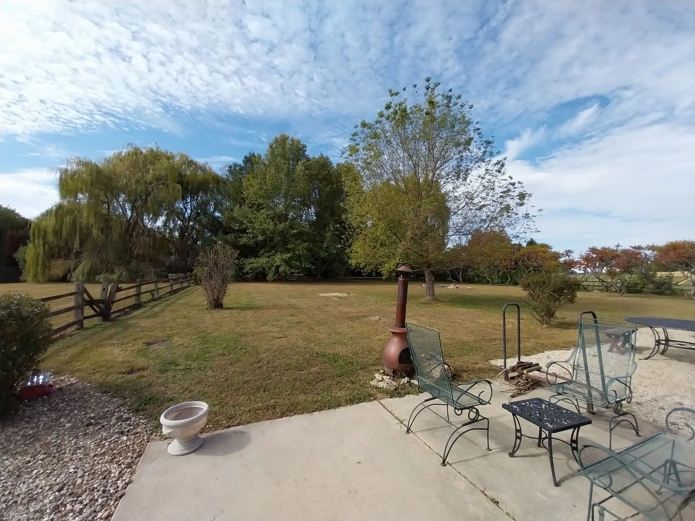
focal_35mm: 13
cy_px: 260
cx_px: 348
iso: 65
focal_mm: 1.13
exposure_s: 1/1512
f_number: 2.2
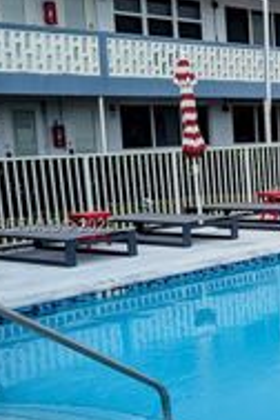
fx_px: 770
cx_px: 453
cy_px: 227
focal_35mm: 66
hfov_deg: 17.8
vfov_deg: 30.5
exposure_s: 1/898
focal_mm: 6.9
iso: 23
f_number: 1.68
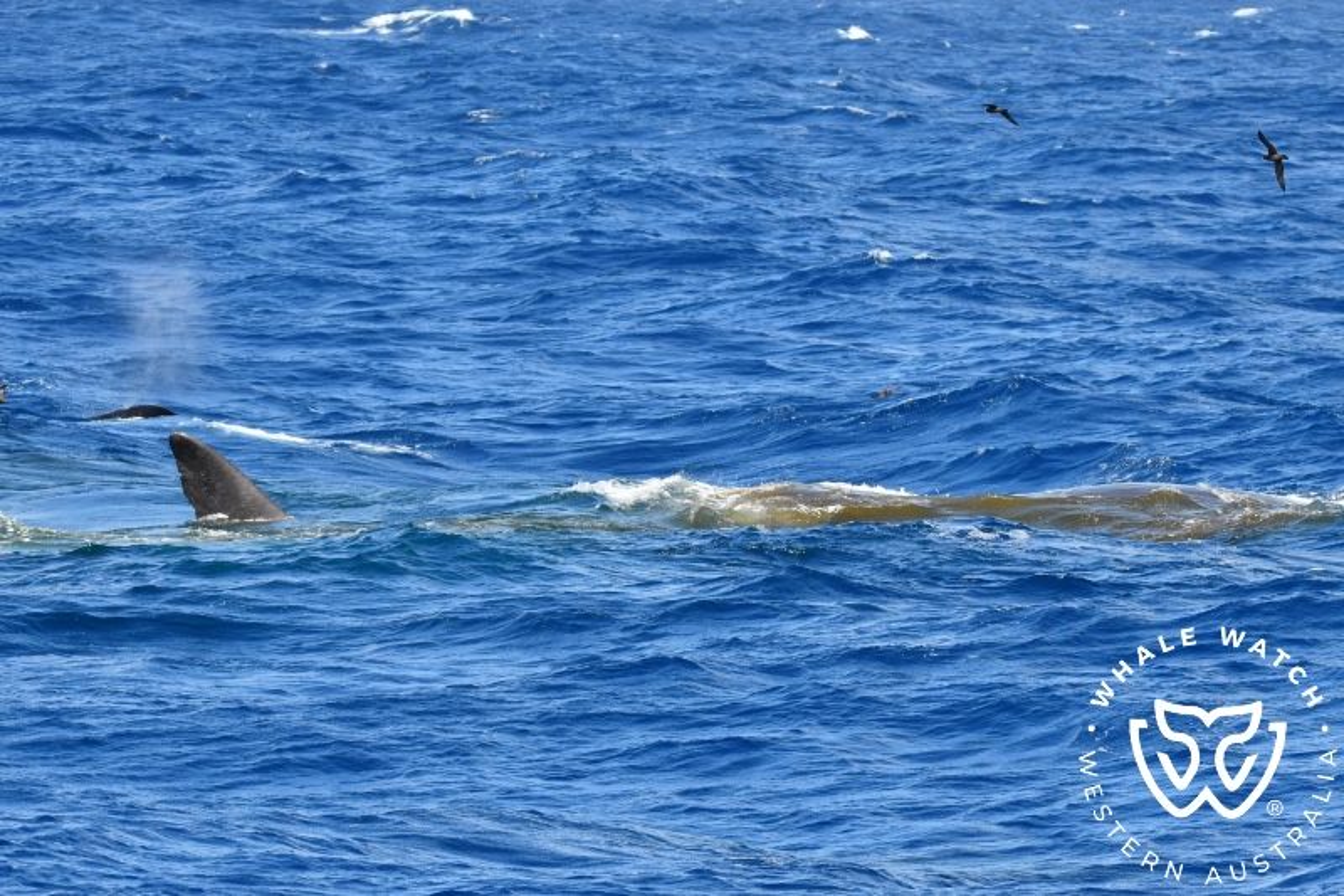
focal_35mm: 225
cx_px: 672
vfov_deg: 6.1
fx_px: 8398
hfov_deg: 9.2
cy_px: 448
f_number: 6.3
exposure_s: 1/1600
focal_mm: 150
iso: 400
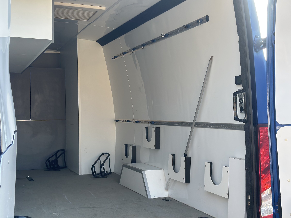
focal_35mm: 48
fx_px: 404
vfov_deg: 30.3
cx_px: 146
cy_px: 109
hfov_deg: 39.7
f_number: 1.78
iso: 80
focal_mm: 6.86
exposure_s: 1/373
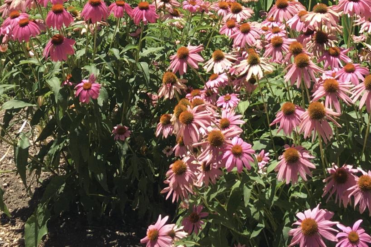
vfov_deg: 16.6
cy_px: -135
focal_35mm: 74
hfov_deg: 27.3
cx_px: 231
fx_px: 762
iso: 25
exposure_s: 1/793
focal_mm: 4.15
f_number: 2.2
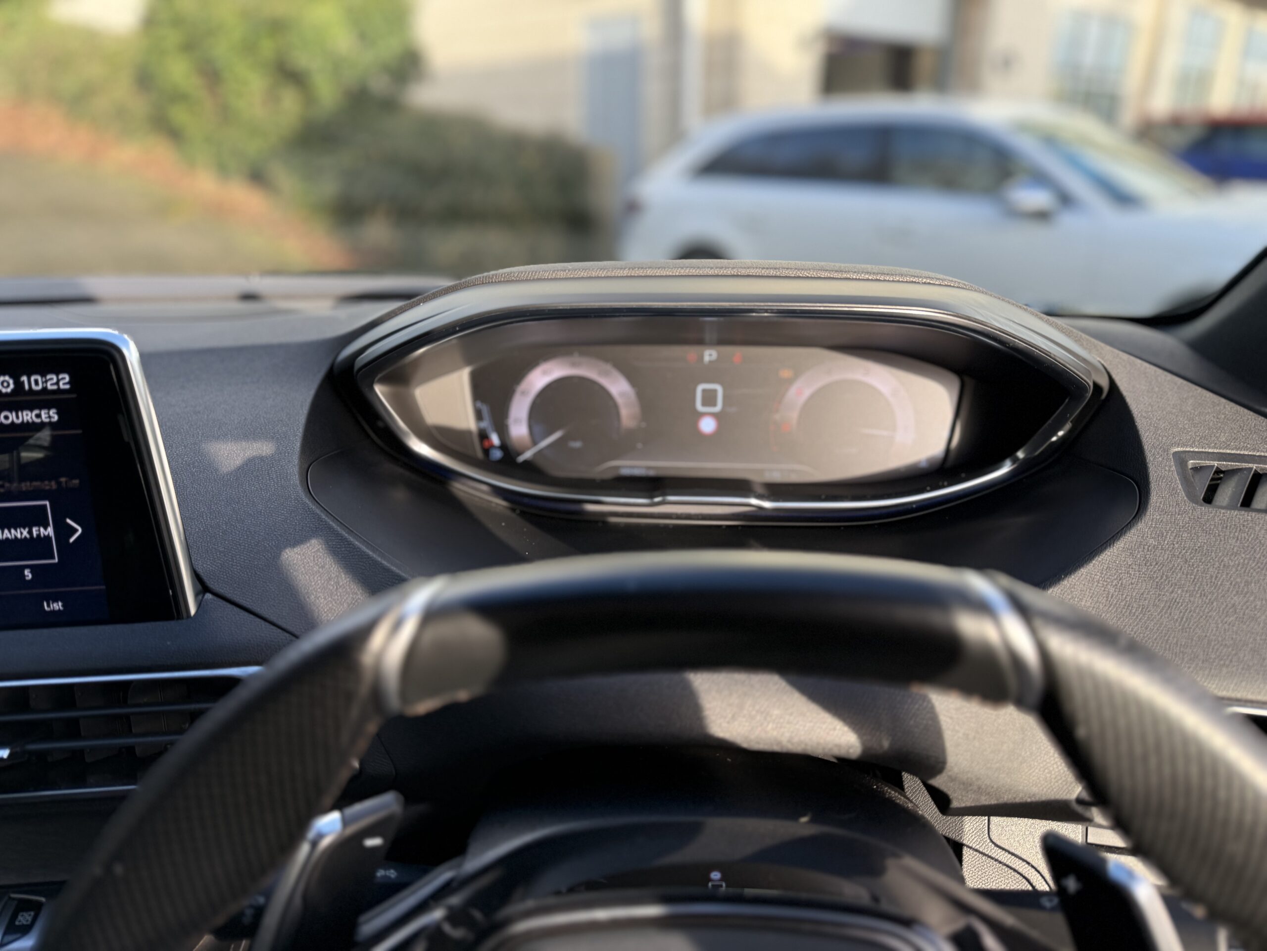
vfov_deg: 56.8
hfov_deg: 71.6
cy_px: 476
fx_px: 878
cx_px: 634
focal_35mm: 24
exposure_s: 1/445
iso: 80
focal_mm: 6.76
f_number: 1.78
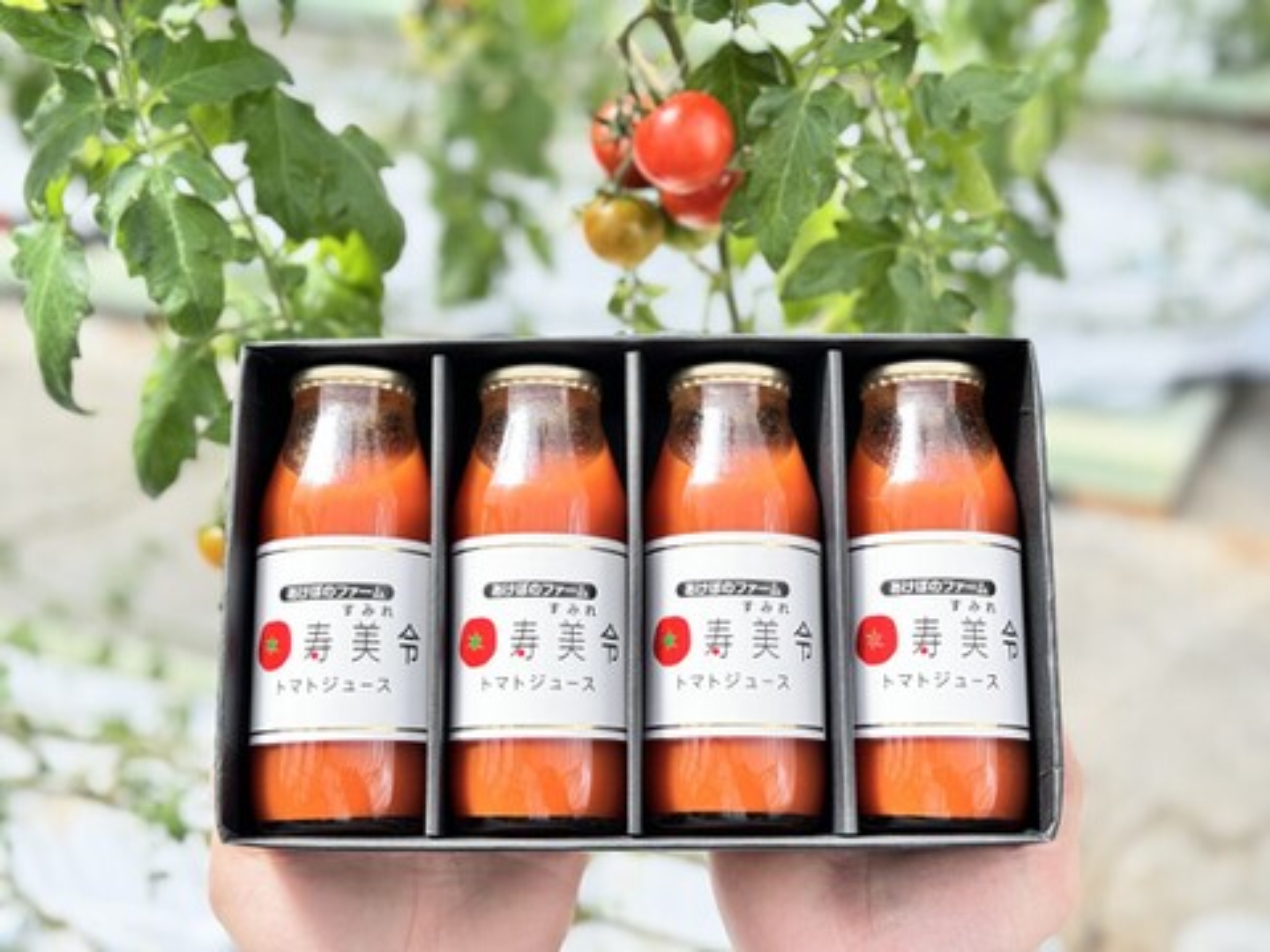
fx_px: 1761
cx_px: 635
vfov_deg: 30.3
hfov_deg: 39.7
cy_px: 476
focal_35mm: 48
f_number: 1.78
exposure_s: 1/503
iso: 64
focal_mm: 6.86
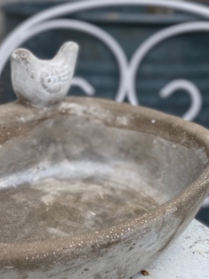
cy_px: 154
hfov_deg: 26.8
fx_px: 427
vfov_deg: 36.2
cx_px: 30
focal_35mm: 53
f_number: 1.8
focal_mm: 4.25
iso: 32
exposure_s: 1/905
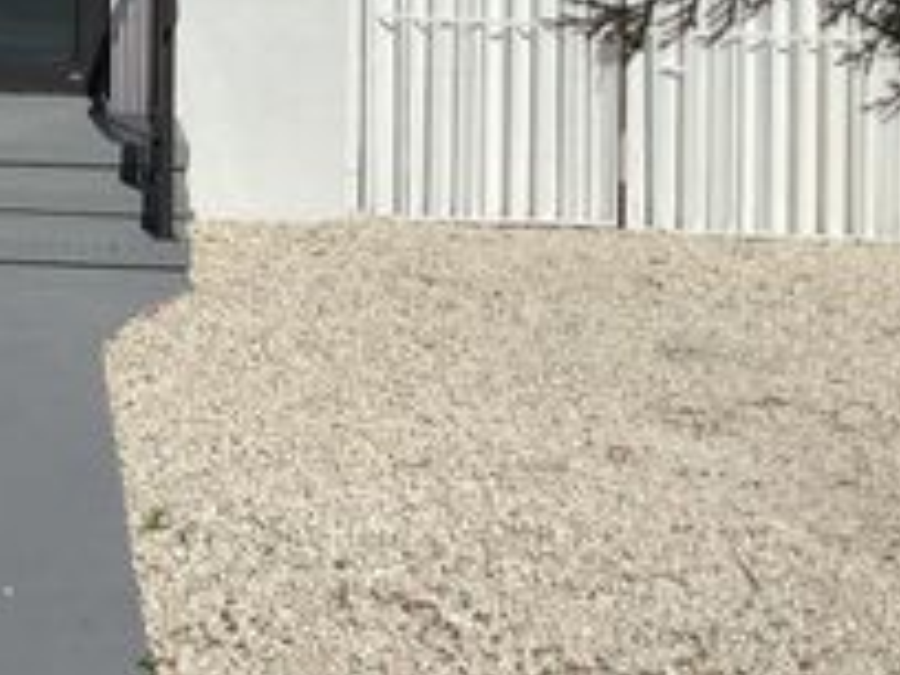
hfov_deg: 24.3
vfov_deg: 18.3
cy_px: -143
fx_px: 1976
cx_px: -44
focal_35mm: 76
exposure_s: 1/4082
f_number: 2.4
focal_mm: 3.3
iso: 25
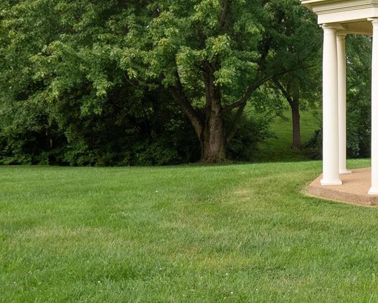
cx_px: 422
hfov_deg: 30.4
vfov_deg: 27.4
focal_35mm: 55
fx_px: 615
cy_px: 91
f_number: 8
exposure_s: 1/400
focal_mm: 13
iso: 400
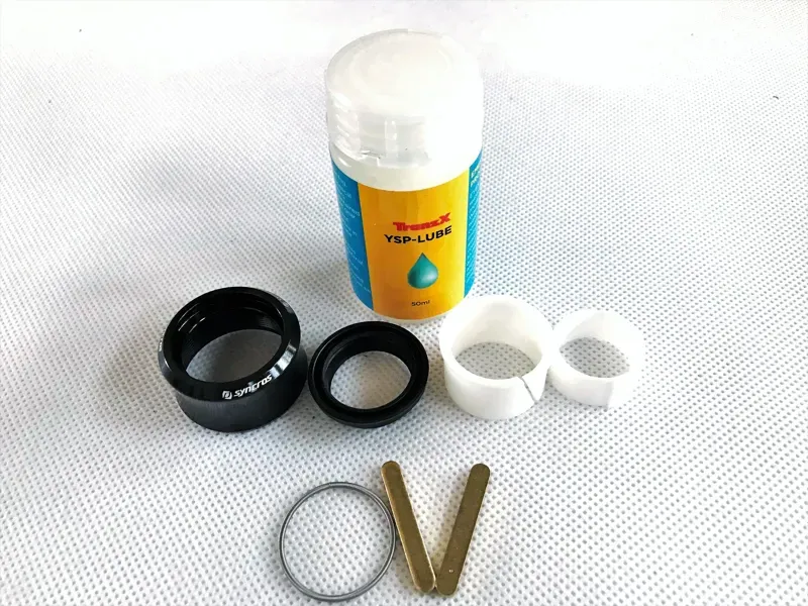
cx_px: 404
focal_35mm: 28
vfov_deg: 49.7
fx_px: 654
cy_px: 303
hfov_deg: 63.4
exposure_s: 1/17
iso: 40
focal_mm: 3.99
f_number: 1.8
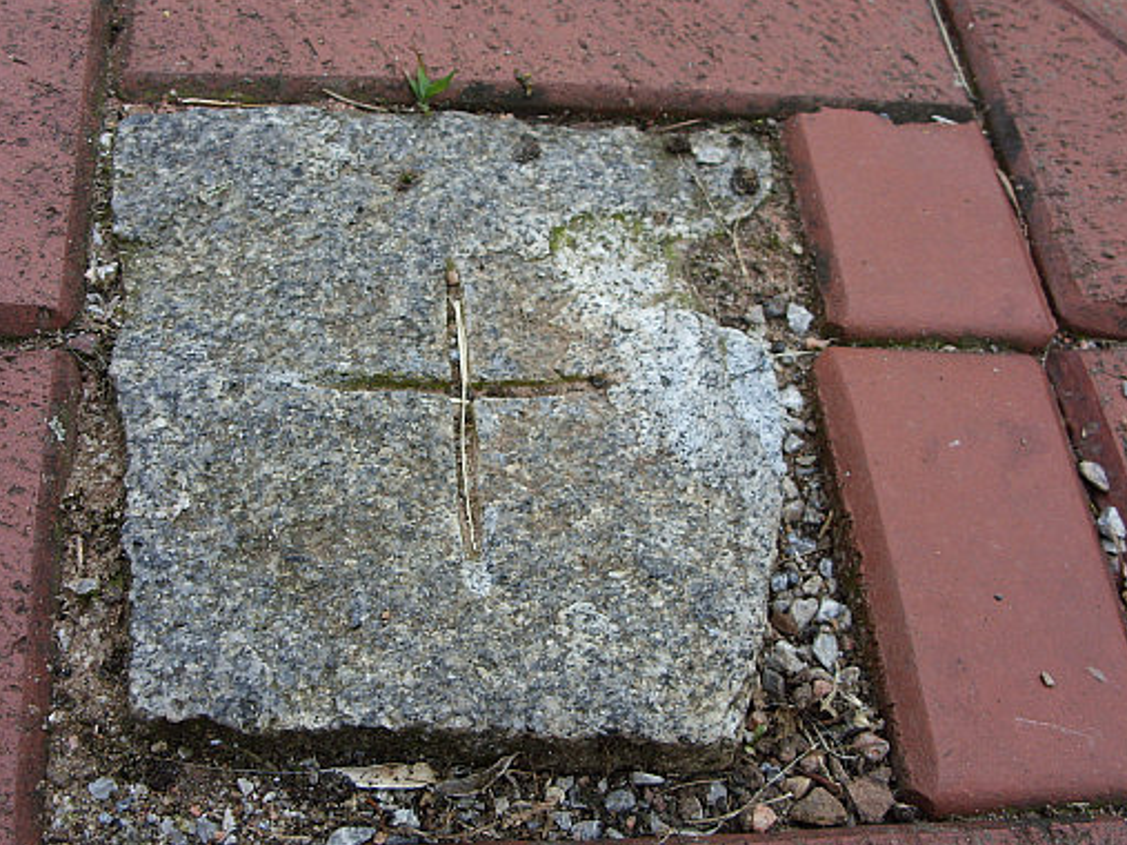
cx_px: 522
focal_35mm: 45
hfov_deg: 42.1
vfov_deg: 32.2
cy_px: 438
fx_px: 1465
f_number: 2.8
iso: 50
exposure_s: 1/141
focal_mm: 6.3
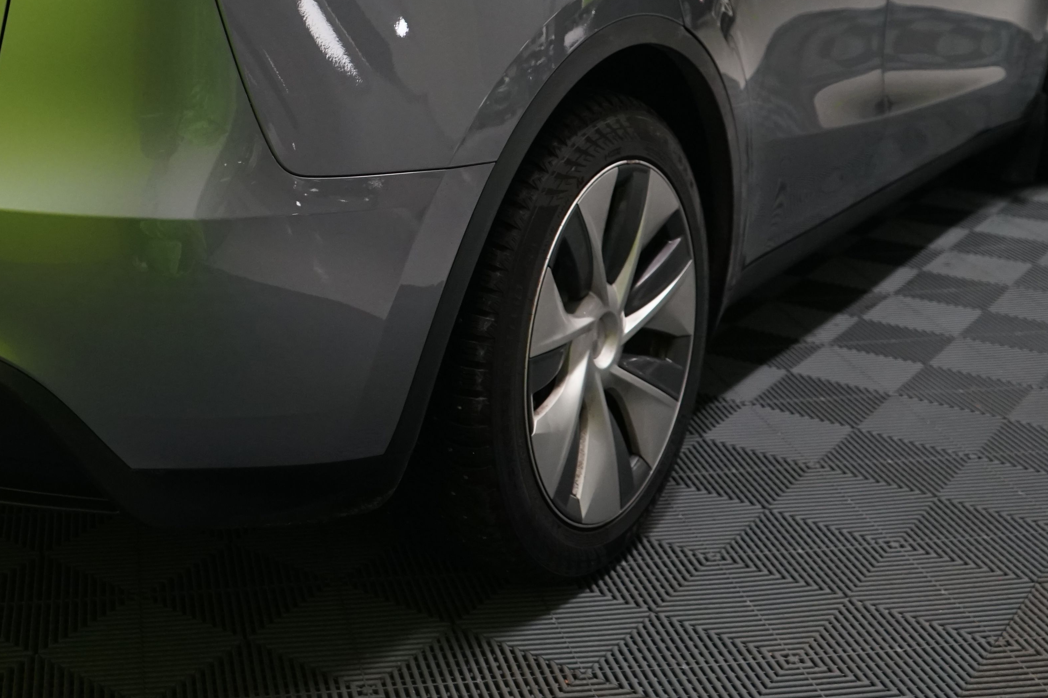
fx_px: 1601
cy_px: 59
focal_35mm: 55
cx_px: 295
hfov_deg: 35.6
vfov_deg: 23.9
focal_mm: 29
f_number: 4
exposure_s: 1/50
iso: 1600
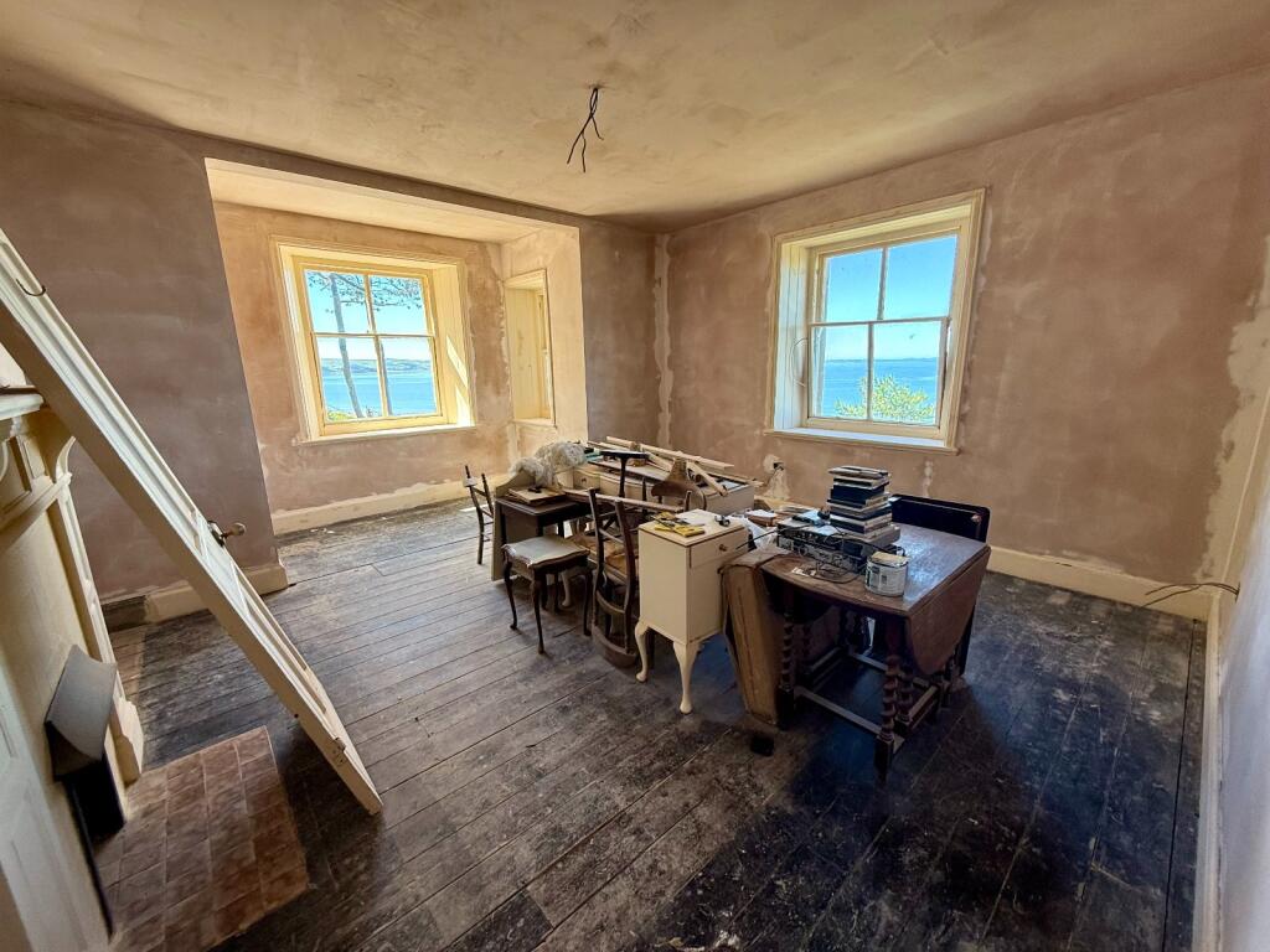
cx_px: 635
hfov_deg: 102.1
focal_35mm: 14
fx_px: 514
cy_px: 476
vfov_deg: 85.7
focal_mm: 2.22
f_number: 2.2
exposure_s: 1/107
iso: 64
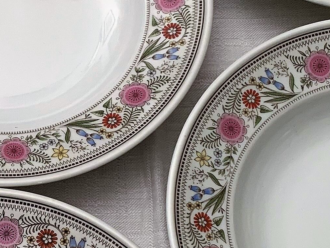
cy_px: 179
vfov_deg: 14.2
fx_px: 991
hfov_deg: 18.4
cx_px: -7
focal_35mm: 104
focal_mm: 4.25
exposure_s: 1/50
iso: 64
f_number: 1.8
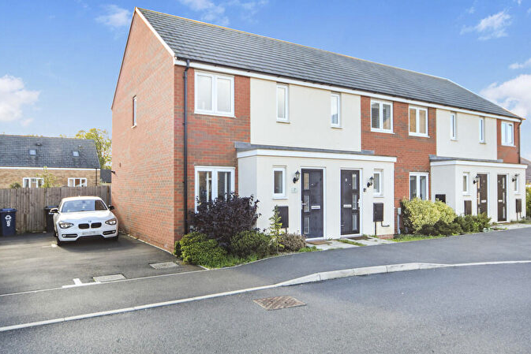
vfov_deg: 48.7
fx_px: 391
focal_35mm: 27
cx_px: 268
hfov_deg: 68.3
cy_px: 178
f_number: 5
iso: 100
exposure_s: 1/100
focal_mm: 17
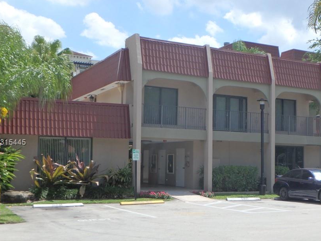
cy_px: 143
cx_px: 187
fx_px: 454
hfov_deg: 38.8
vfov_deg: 29.6
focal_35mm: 49
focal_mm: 6.9
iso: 125
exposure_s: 1/640
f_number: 5.1
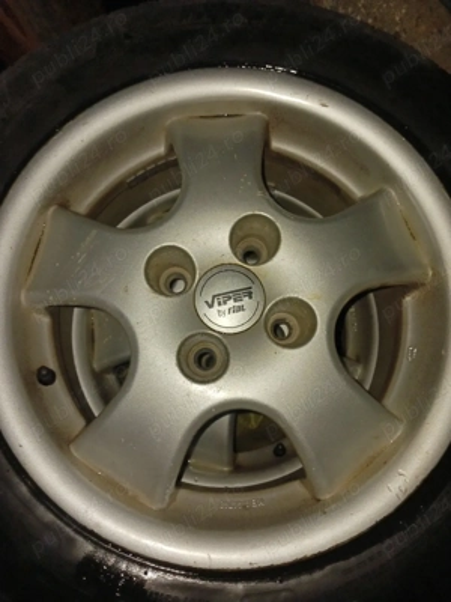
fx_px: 469
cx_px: 226
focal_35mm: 27
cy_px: 301
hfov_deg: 51.4
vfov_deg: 65.3
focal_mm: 4
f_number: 1.8
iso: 80
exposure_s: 1/50
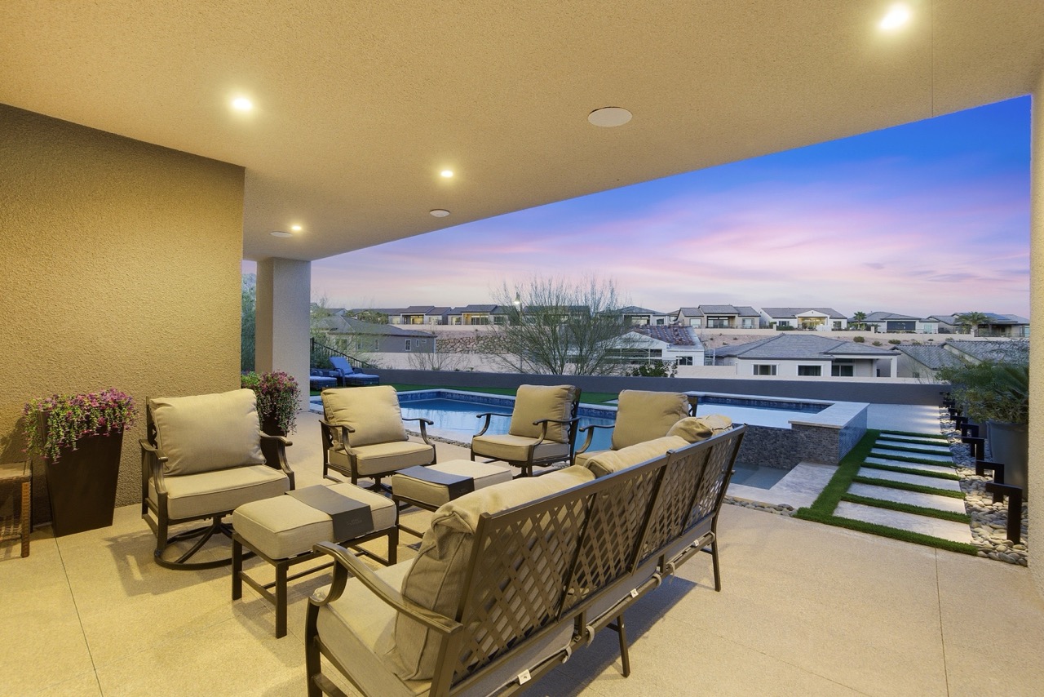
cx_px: 522
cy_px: 348
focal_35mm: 15
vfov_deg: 77.4
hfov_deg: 100.4
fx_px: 435
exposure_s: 1/125
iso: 640
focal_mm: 10
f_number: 5.6
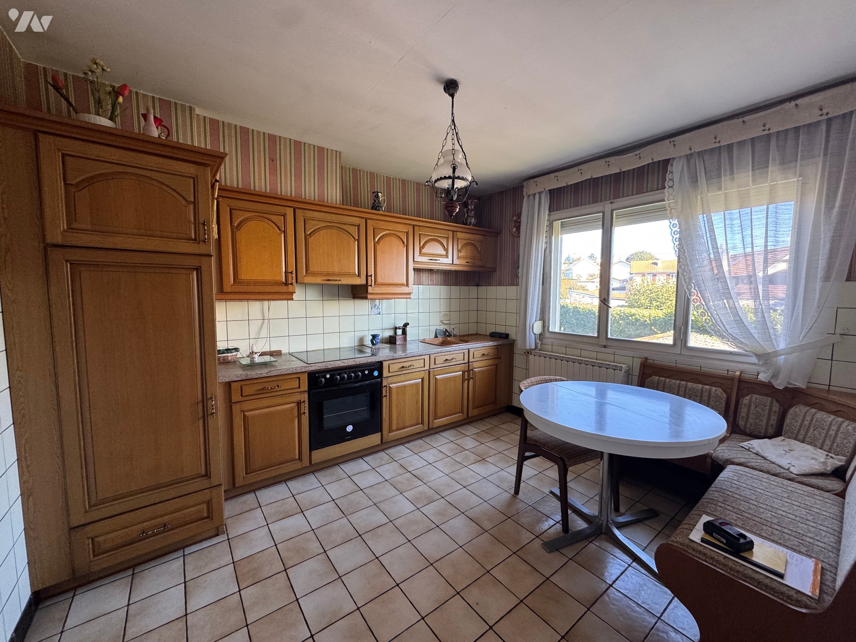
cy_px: 321
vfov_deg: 85.7
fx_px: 346
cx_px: 428
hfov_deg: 102.1
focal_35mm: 14
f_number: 2.2
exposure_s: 1/99
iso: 160
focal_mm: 2.22
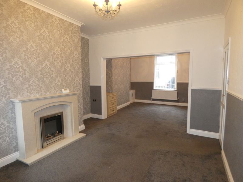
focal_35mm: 20
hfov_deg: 81.7
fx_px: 140
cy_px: 91
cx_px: 122
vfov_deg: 66.0
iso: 500
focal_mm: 3.6
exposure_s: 1/60
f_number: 2.8
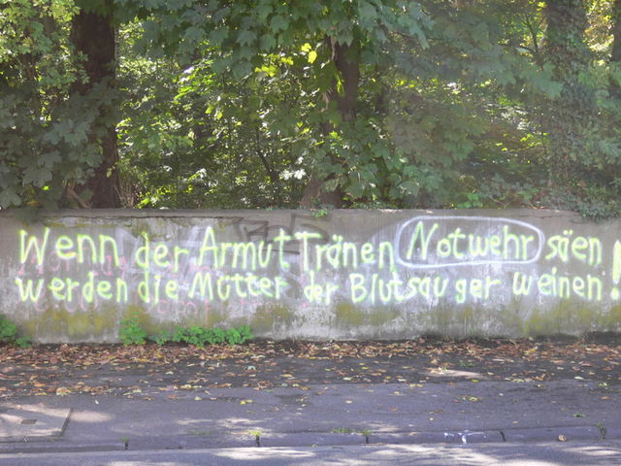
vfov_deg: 19.9
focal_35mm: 74
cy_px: 233
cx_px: 310
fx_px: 1328
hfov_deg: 26.3
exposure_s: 1/30
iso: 100
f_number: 4.2
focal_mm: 12.3
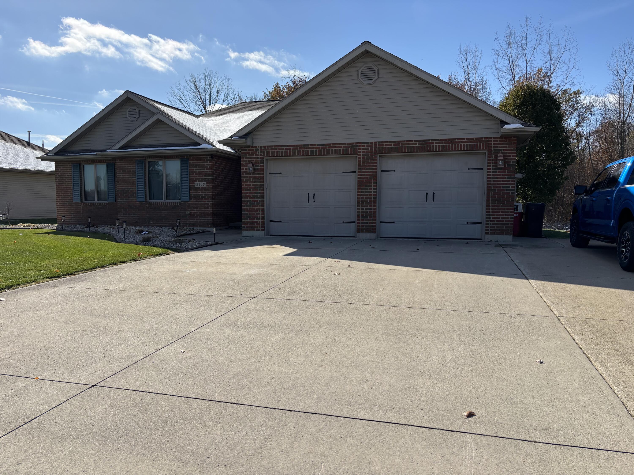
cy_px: 238
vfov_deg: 53.1
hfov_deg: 67.3
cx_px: 317
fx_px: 476
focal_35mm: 26
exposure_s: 1/4854
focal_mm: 5.96
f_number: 1.6
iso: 50
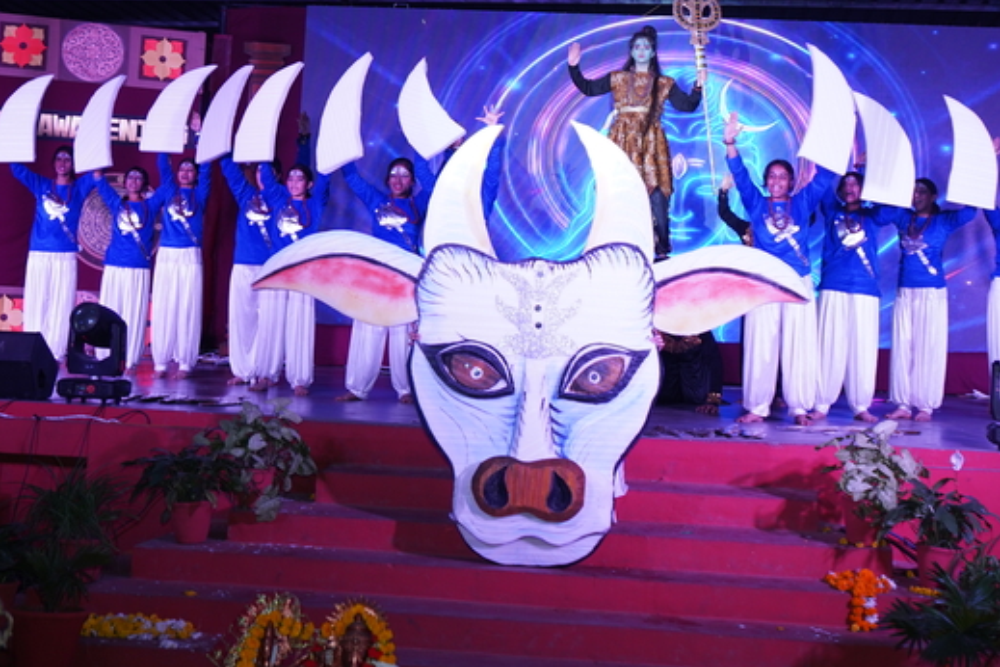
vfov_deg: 23.5
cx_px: 599
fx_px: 1583
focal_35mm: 57
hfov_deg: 34.9
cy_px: 171
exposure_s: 1/125
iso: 800
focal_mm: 37
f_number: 4.5
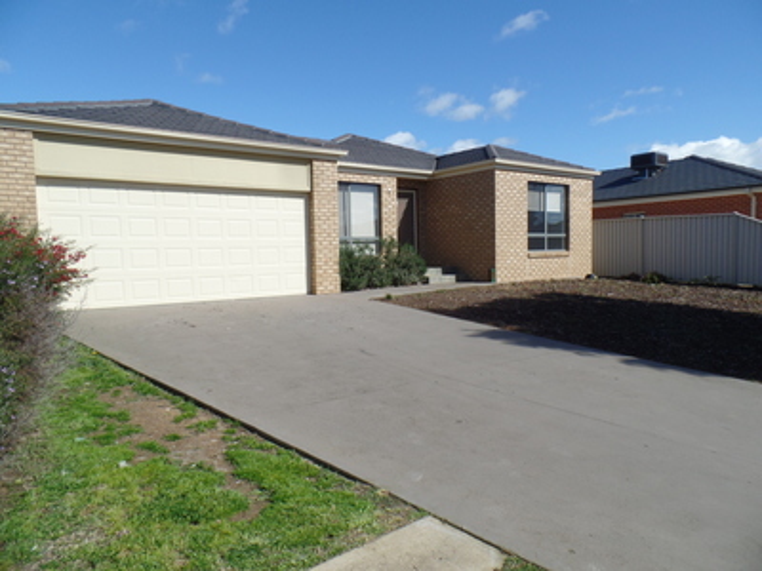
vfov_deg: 58.9
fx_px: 506
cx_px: 381
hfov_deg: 73.9
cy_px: 286
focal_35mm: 23
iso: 80
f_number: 3.5
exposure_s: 1/1000
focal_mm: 4.1
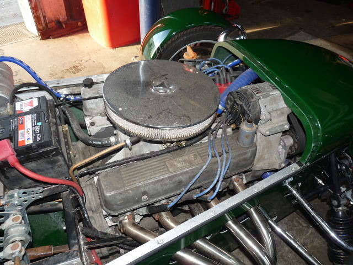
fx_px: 275
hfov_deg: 65.3
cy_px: 132
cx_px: 176
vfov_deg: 51.4
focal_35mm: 27
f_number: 2.8
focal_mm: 4.8
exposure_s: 1/30
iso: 100
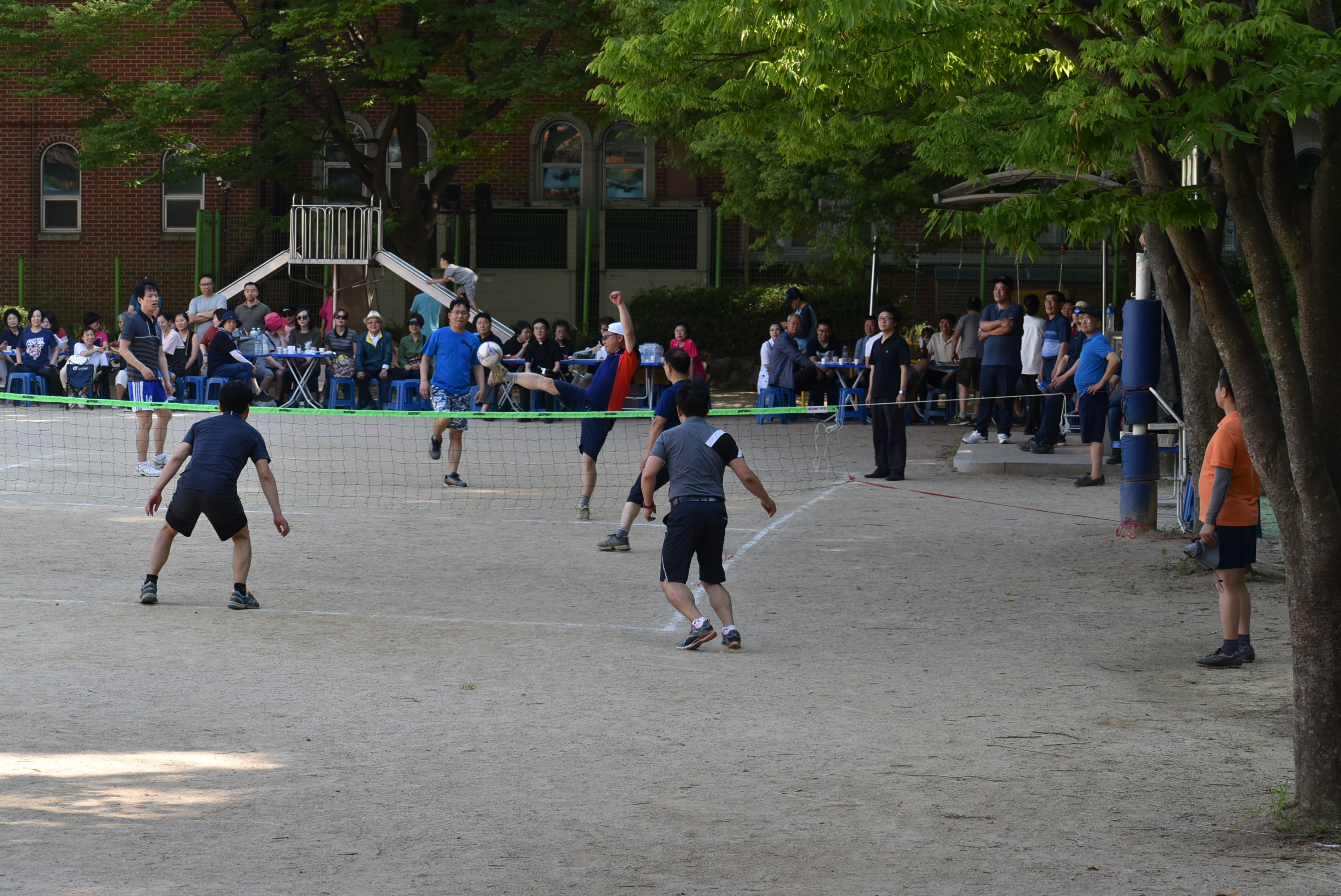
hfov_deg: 19.4
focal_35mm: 105
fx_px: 3914
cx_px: 670
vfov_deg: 13.1
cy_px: 448
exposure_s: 1/250
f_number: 8
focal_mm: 70
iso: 360
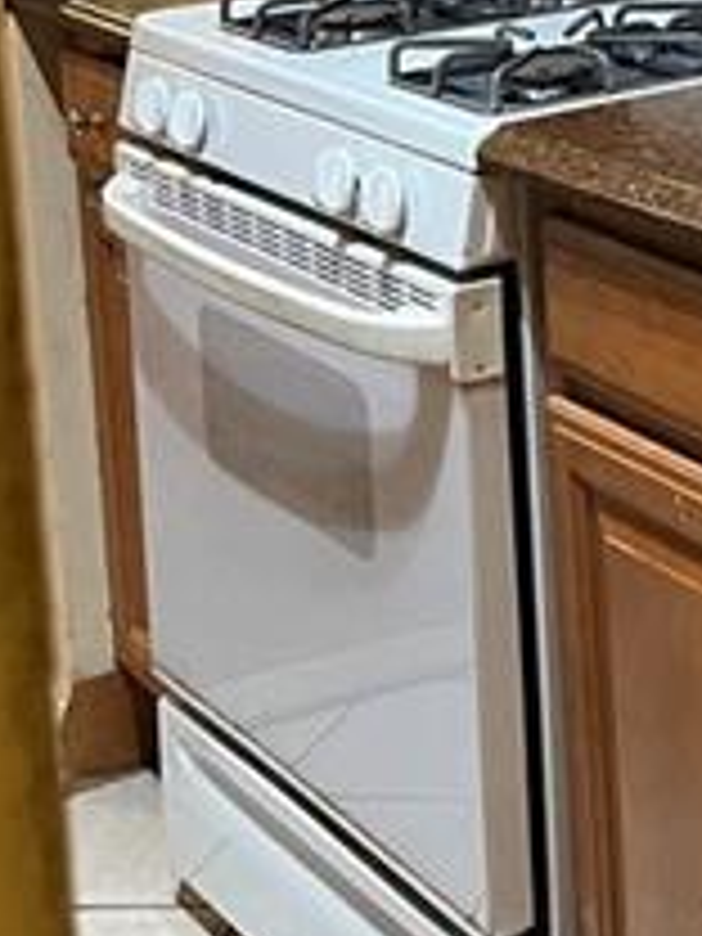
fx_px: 2596
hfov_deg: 13.8
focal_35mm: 96
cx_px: 1246
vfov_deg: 19.0
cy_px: -261
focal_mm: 5.1
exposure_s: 1/60
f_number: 1.6
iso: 320
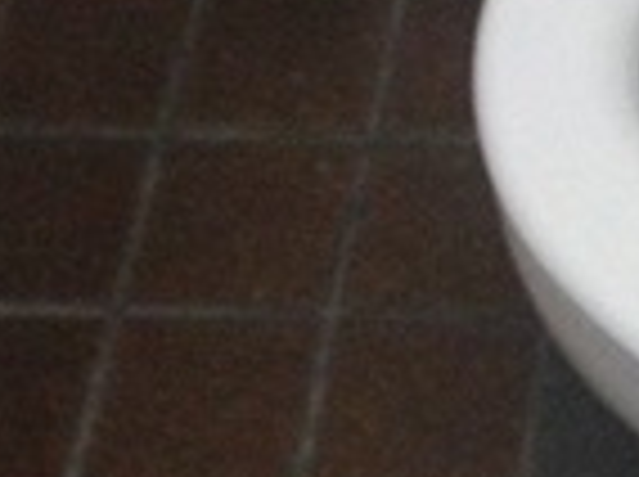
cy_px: -68
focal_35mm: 149
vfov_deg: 9.8
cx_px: 1197
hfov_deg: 12.1
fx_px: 2746
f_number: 2.4
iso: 400
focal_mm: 4.12
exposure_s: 1/20
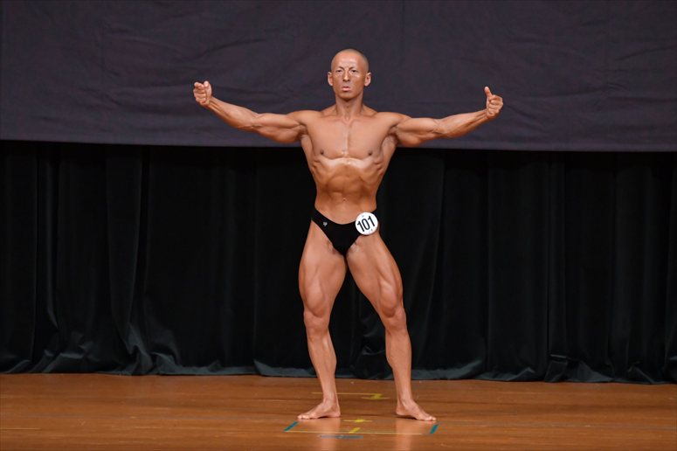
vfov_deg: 4.6
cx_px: 338
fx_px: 5639
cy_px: 226
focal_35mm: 300
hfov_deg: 6.9
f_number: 5.6
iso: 4000
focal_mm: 200
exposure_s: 1/400
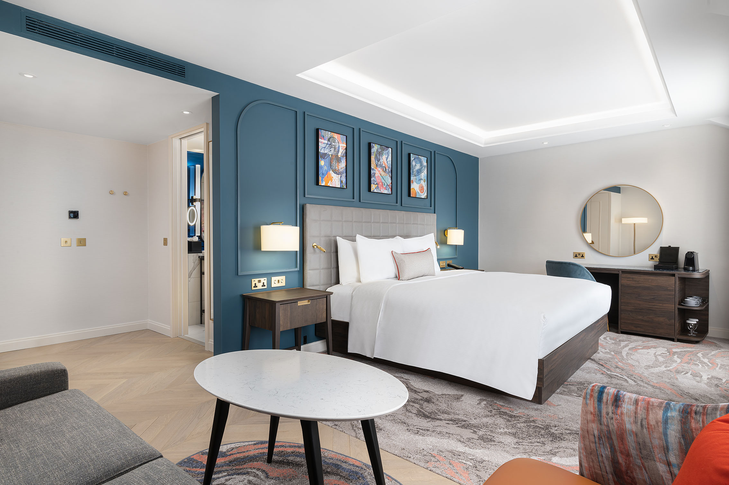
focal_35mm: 19
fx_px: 384
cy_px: 242
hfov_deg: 86.9
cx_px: 364
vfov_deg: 64.5
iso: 200
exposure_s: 1/50
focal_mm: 19
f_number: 13
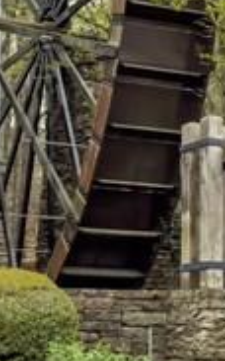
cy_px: 258
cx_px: 142
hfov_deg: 11.6
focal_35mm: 113
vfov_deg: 18.4
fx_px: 1111
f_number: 2.2
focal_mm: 2.22
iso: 32
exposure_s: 1/120
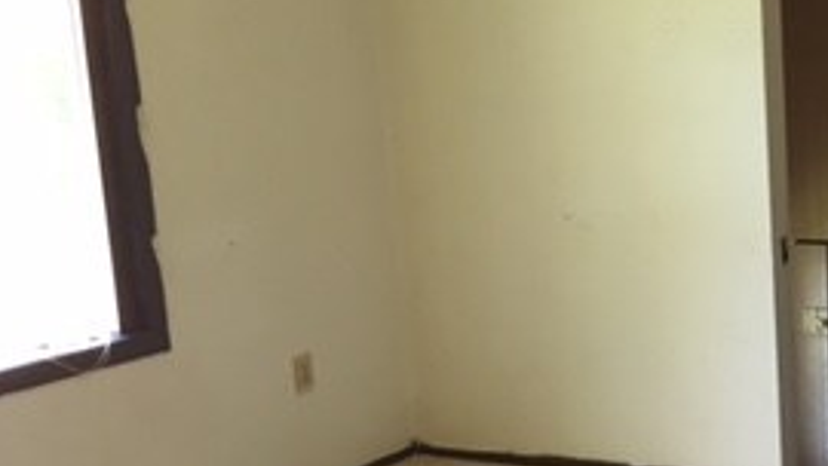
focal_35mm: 75
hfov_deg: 26.2
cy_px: 319
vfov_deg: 16.1
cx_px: 895
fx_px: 1647
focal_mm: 4.15
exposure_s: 1/30
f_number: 2.2
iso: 64
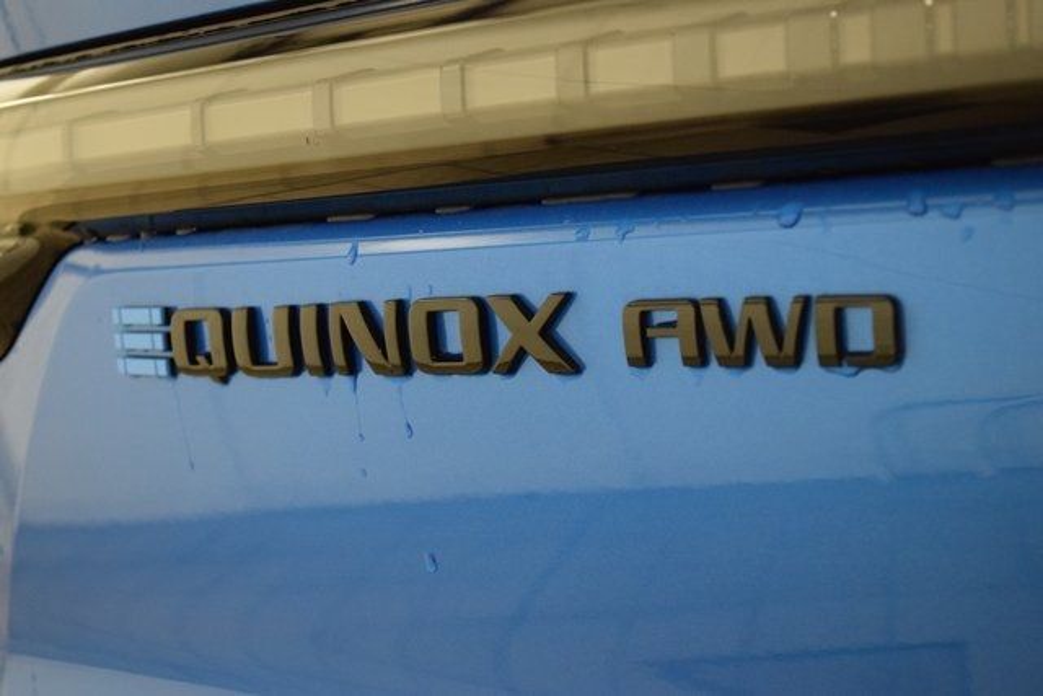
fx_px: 1826
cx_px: 522
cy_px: 348
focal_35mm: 63
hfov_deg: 31.9
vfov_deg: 21.6
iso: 4000
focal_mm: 42
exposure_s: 1/60
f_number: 5.3
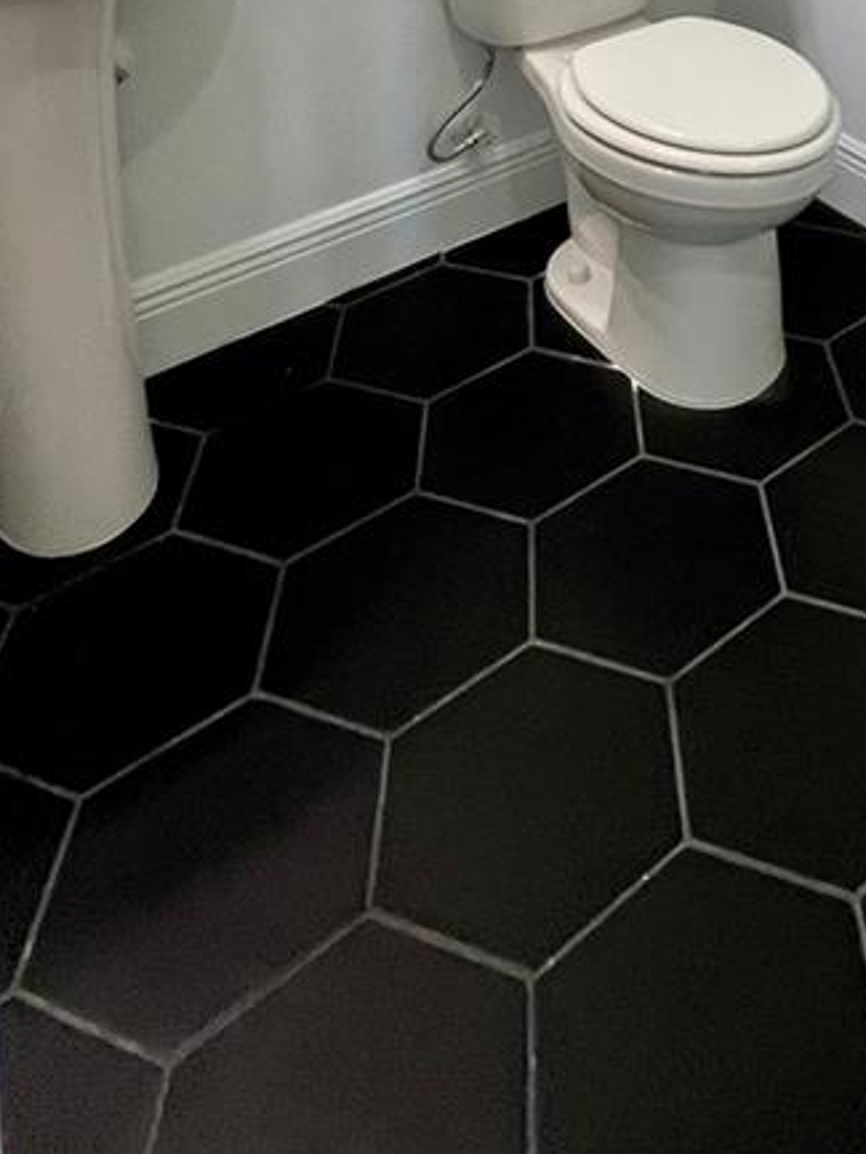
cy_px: -336
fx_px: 1200
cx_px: 805
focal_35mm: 36
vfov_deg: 35.5
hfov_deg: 36.8
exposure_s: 1/120
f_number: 1.8
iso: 160
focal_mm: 1.57
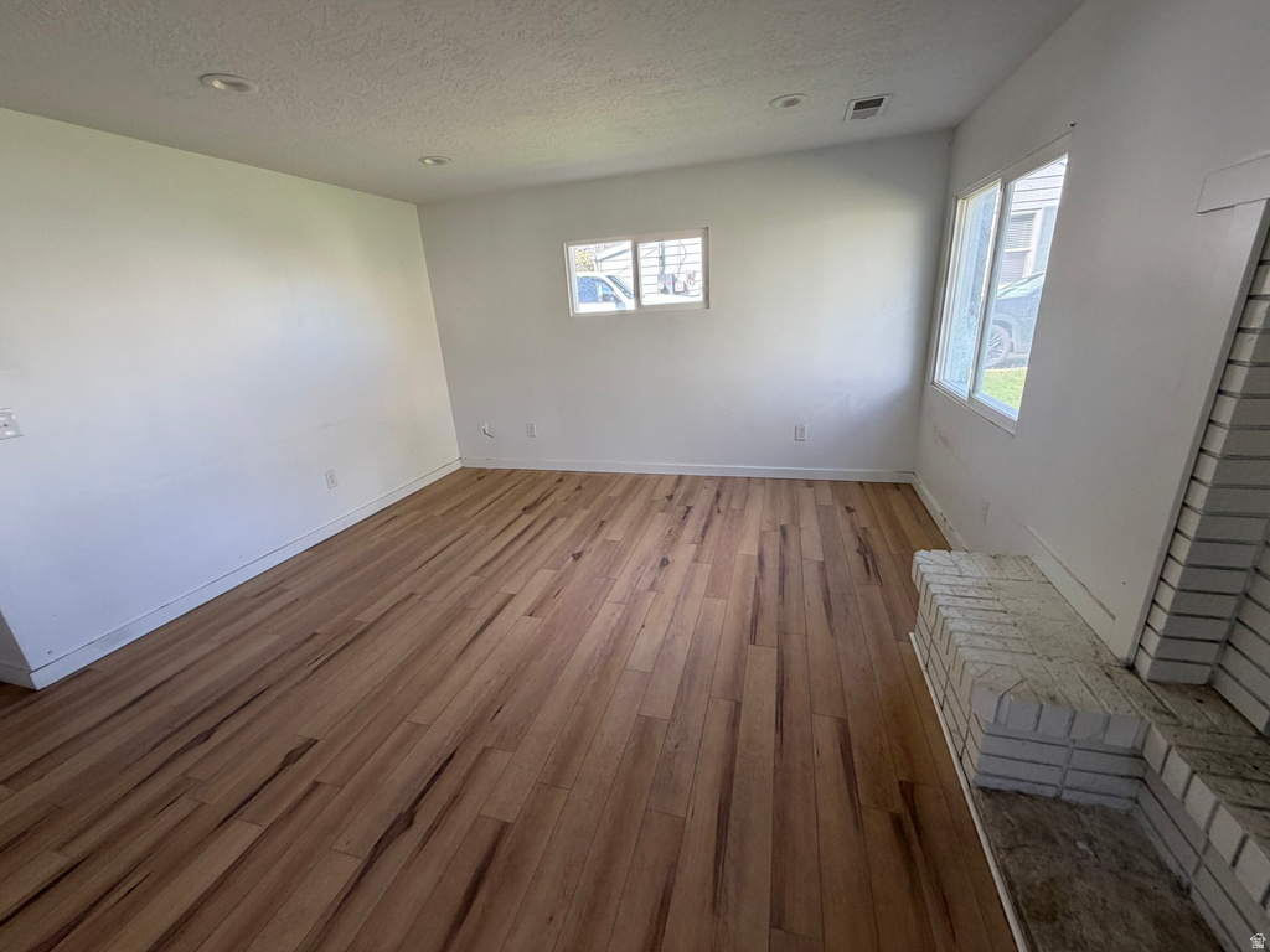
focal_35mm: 14
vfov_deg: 85.7
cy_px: 476
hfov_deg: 102.1
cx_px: 635
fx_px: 514
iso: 160
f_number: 2.2
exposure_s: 1/121
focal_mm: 2.22
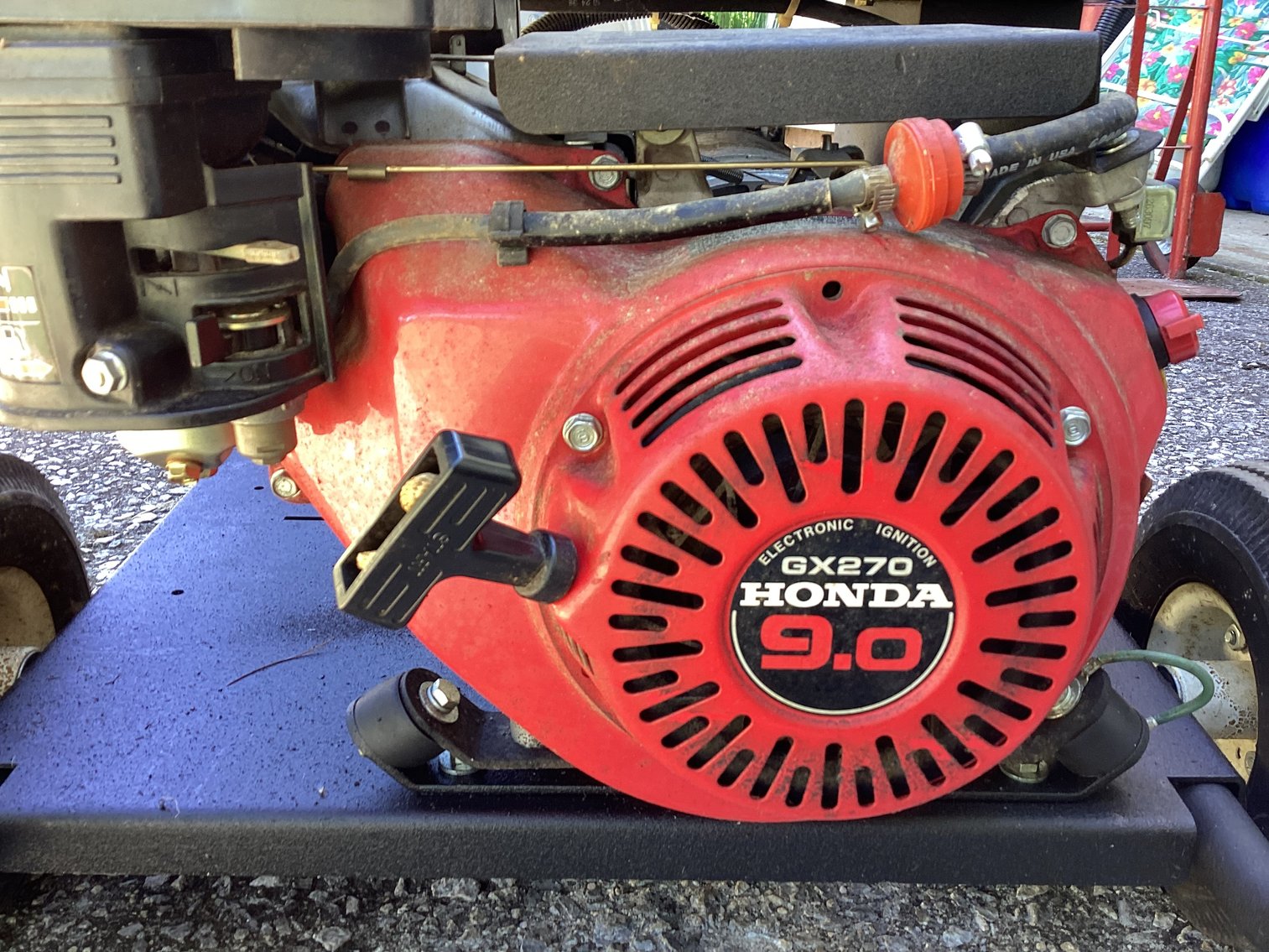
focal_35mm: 31
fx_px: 1137
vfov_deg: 45.4
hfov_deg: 58.3
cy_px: 476
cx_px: 634
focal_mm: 3.3
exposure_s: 1/50
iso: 64
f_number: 2.4
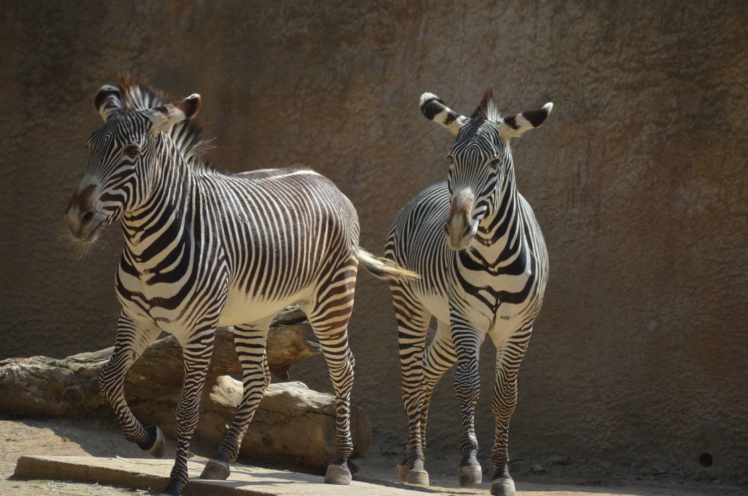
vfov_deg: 3.0
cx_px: 374
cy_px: 248
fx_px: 9331
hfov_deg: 4.6
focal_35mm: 450
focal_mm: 300
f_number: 5.6
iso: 400
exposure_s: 1/1600
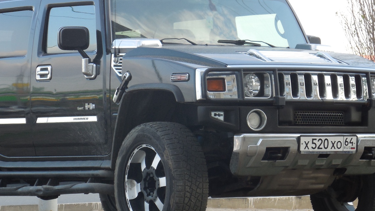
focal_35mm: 221
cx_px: 163
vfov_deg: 5.5
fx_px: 2197
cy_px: 111
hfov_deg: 9.8
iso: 125
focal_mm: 25.8
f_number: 5.1
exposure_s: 1/60
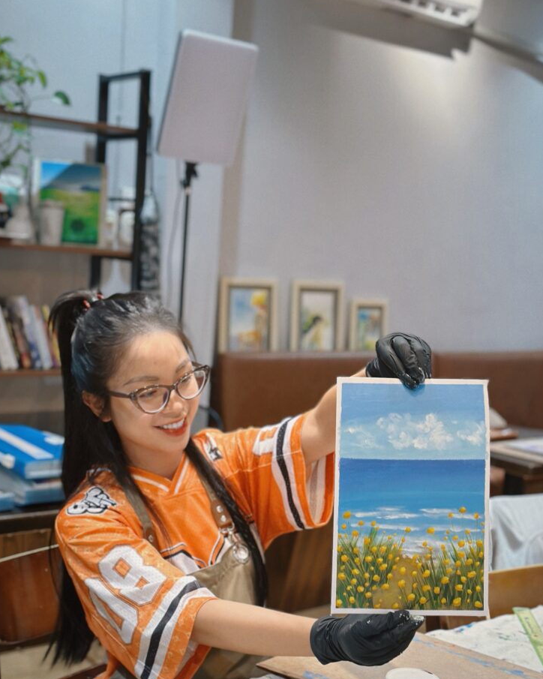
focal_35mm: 53
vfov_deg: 35.3
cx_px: 278
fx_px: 1065
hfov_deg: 28.6
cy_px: 377
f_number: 1.78
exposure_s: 1/50
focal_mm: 6.86
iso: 125
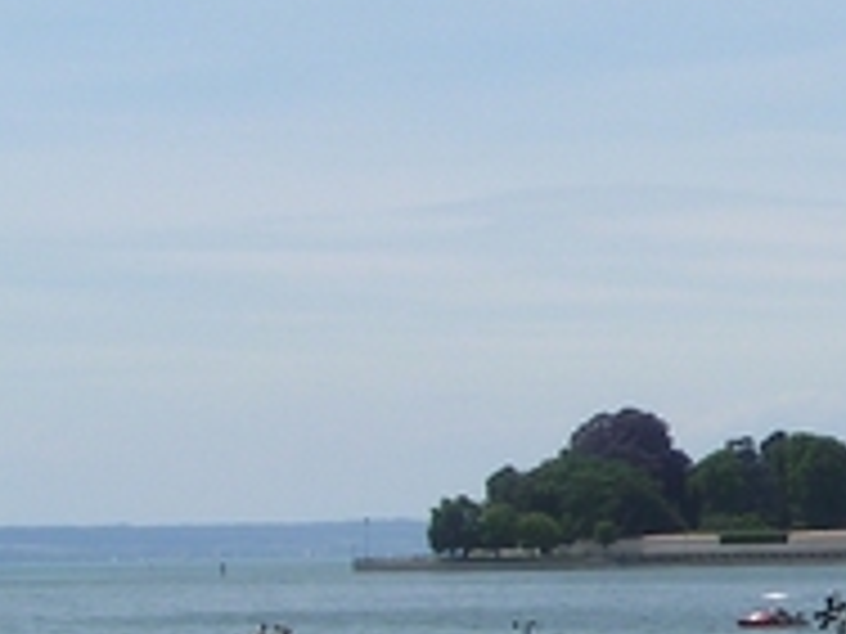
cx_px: 1184
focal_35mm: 201
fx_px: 4912
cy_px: 499
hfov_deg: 9.6
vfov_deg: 7.4
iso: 50
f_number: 6.3
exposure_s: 1/486
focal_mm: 9.8
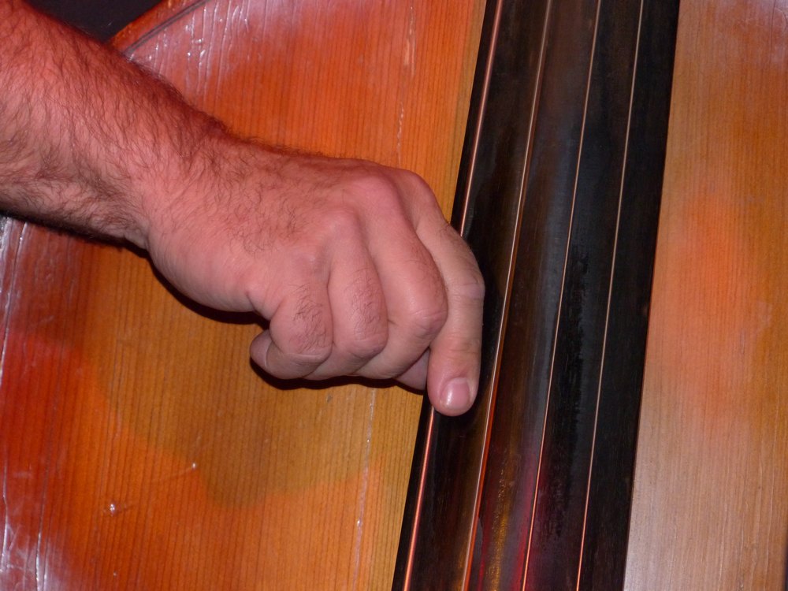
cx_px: 394
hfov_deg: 4.2
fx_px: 10654
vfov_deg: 3.2
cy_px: 296
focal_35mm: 468
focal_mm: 84.3
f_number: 2.8
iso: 400
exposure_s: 1/125
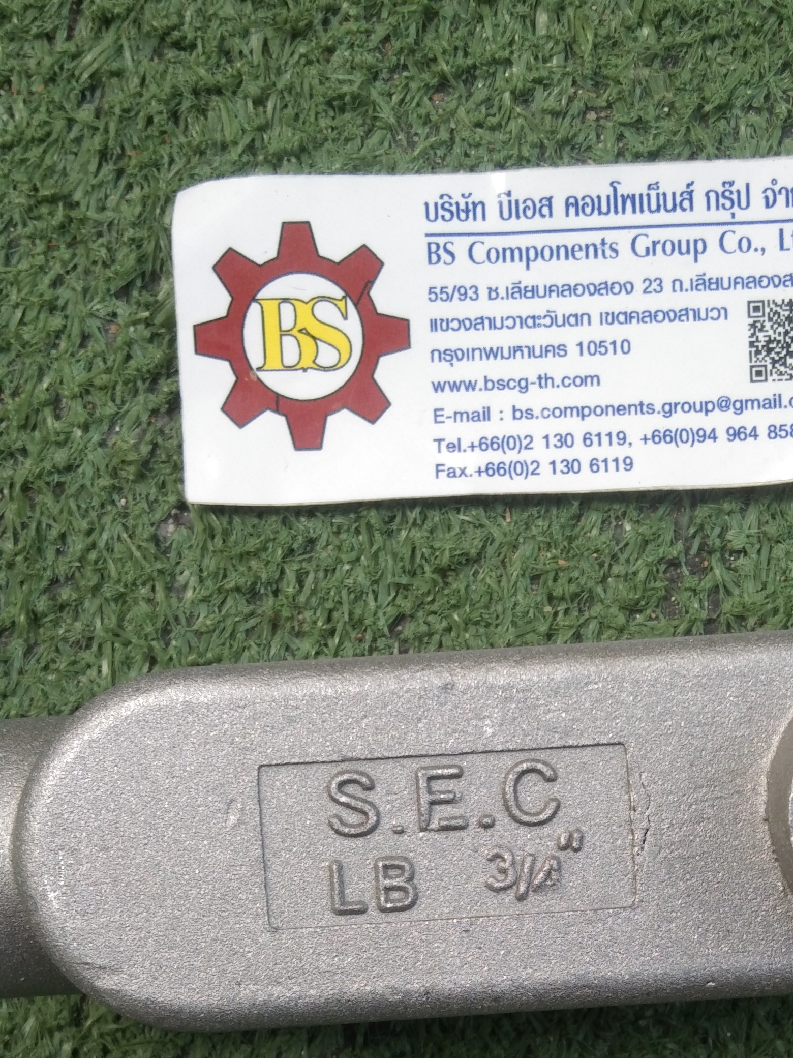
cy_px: 877
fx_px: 1833
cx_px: 552
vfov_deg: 31.2
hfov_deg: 24.3
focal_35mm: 60
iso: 51
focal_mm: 3.65
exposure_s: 1/100
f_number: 2.2
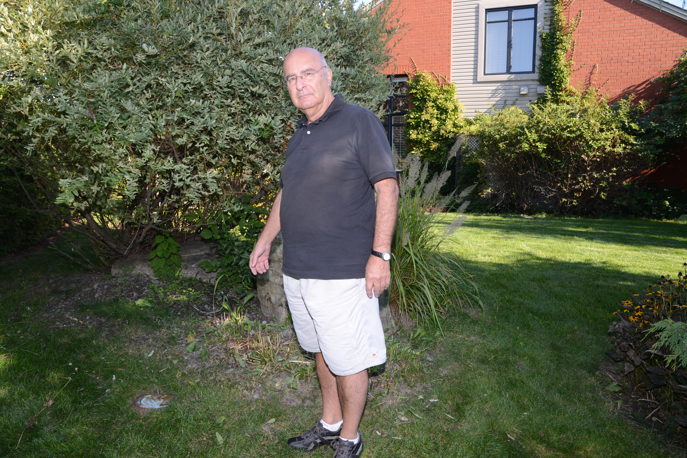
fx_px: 458
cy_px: 229
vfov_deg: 53.1
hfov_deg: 73.7
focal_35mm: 24
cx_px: 344
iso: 1000
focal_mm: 24
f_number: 10
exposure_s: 1/250
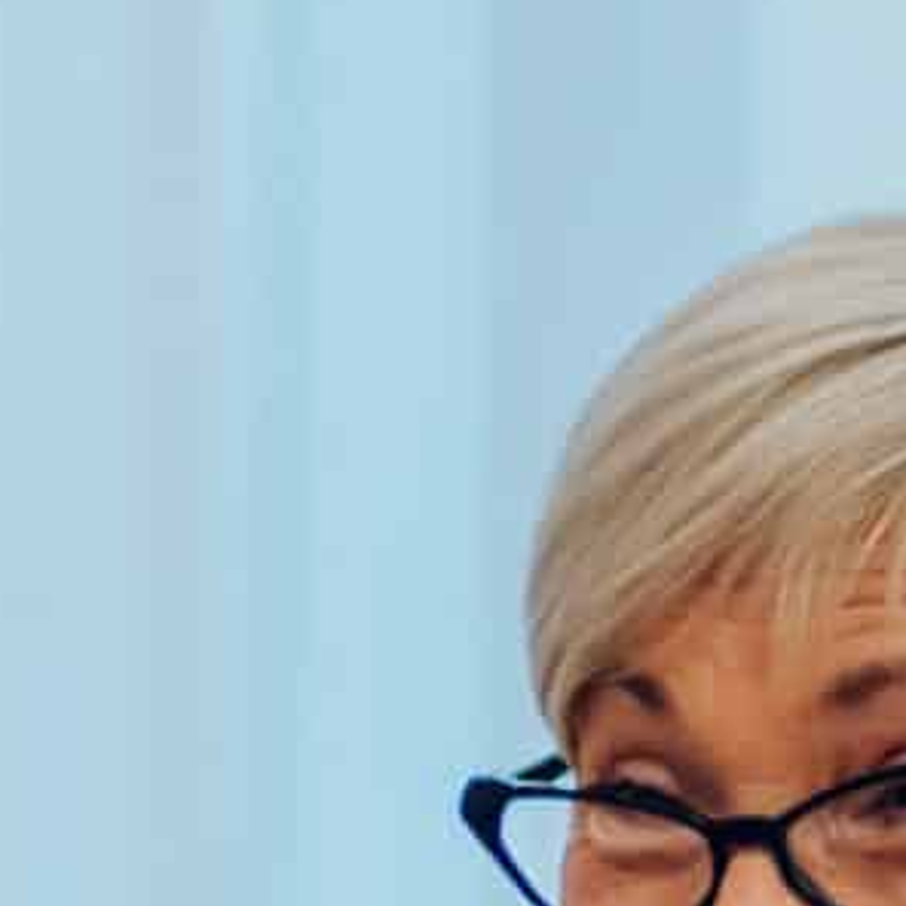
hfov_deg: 2.8
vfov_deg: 2.8
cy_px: 1804
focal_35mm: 624
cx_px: -1001
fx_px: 18477
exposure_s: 1/200
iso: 320
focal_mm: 85
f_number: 1.8
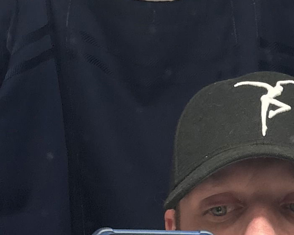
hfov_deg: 12.6
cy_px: 343
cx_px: 426
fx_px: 1271
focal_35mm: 146
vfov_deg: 10.3
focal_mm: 5.96
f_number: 1.6
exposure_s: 1/60
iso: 100
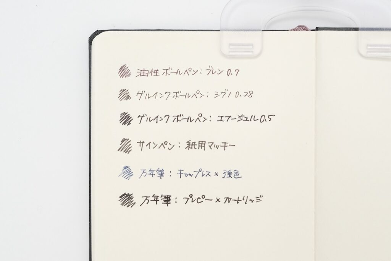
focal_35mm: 35
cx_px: 196
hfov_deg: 54.4
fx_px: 380
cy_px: 130
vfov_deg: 37.9
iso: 1250
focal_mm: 23
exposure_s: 1/60
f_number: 5.6
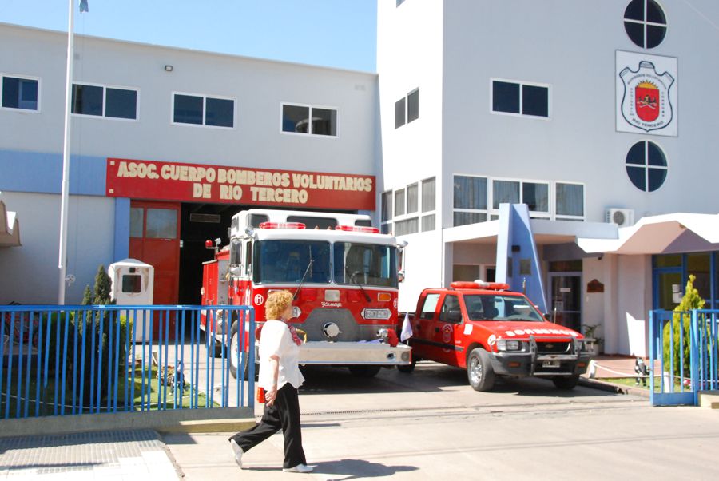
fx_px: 780
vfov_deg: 34.3
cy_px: 240
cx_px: 360
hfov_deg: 49.5
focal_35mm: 39
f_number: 8
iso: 1100
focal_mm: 26
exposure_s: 1/1600
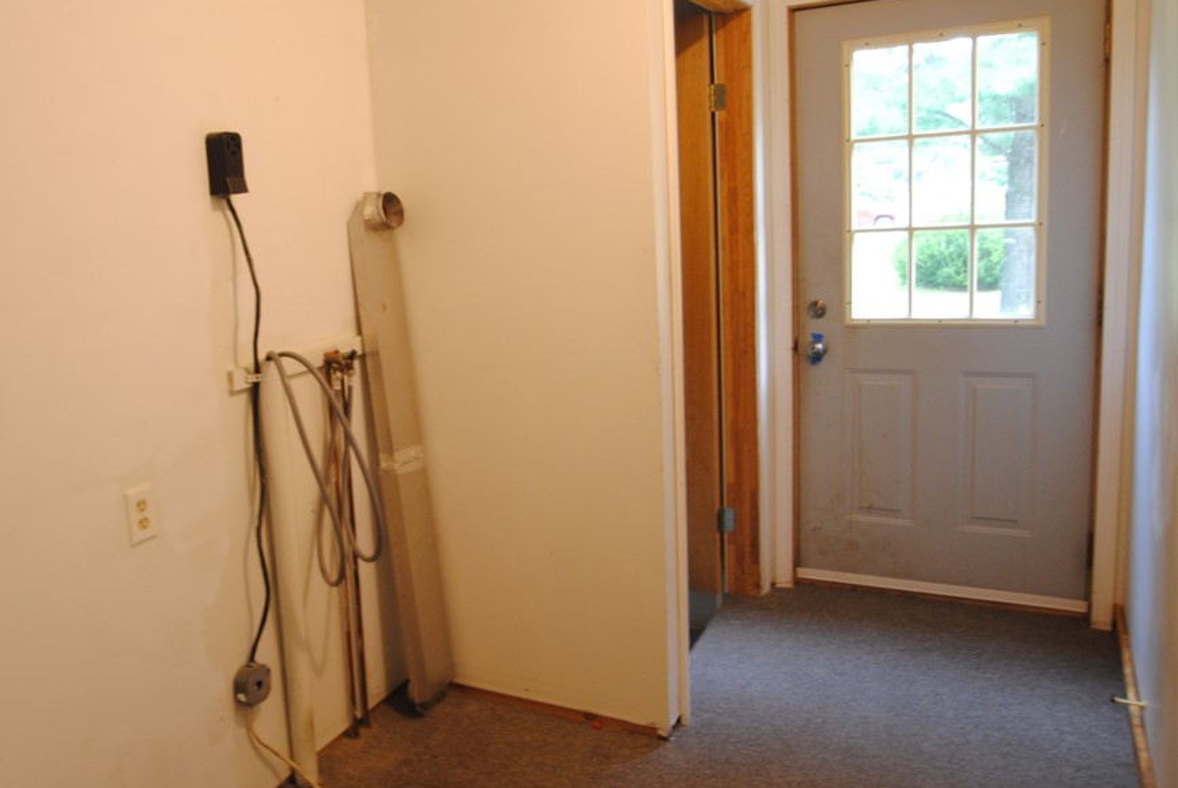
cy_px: 358
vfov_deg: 43.6
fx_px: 982
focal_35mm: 30
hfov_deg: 61.1
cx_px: 443
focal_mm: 16
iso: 400
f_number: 4
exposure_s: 1/30
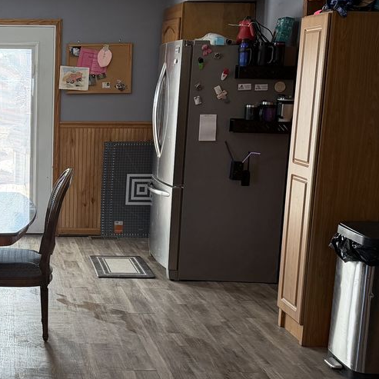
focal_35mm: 62
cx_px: 15
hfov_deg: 26.5
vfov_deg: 27.7
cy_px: 210
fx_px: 768
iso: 250
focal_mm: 6.76
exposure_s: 1/120
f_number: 1.78
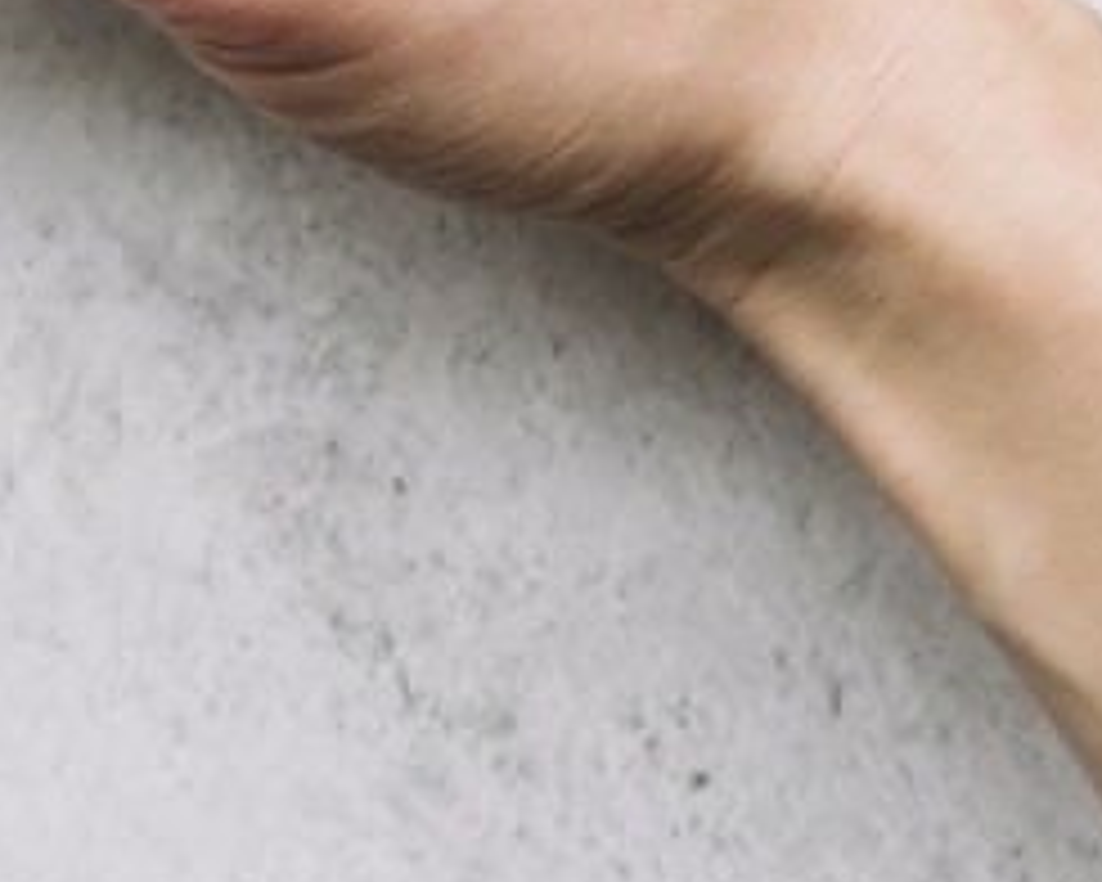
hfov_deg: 12.7
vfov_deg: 9.5
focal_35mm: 152
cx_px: 301
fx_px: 4957
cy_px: -889
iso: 100
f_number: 8
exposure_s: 1/3.33
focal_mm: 33
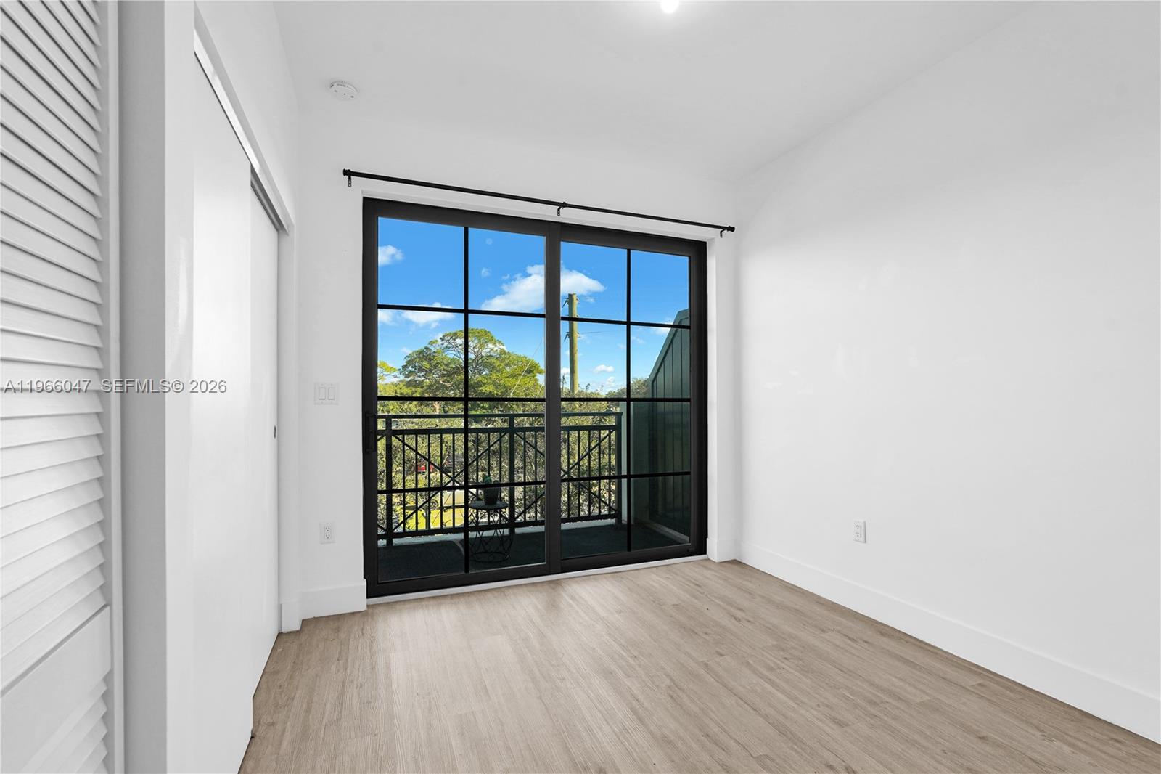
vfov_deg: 73.7
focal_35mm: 16
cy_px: 387
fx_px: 516
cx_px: 580
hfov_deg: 96.7
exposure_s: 1/30
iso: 400
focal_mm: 16
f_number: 8
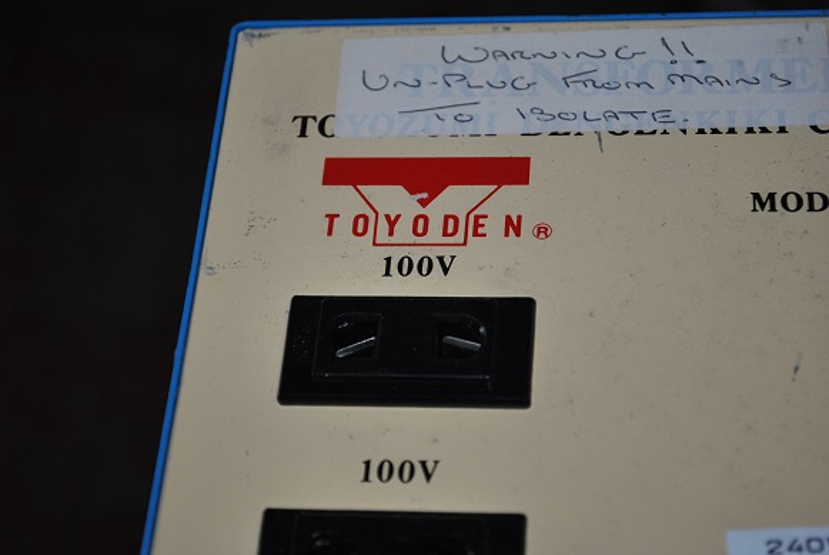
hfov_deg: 24.6
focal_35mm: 82
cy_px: 278
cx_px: 414
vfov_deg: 16.6
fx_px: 1902
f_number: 5.6
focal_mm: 55
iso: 200
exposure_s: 1/60
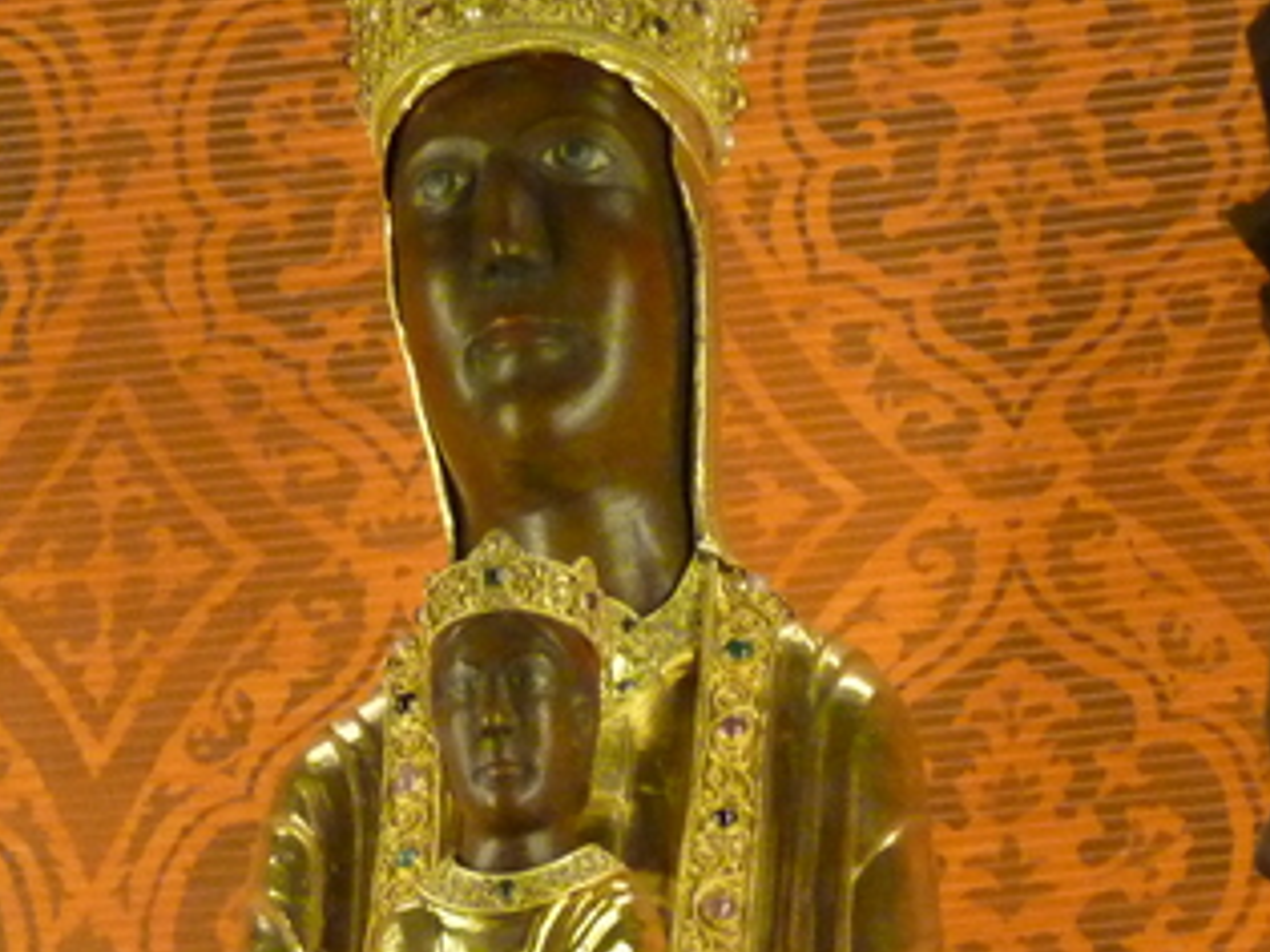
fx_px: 20208
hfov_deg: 3.6
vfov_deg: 2.7
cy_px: 859
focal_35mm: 551
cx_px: 367
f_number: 3.7
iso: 800
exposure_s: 1/50
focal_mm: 38.5
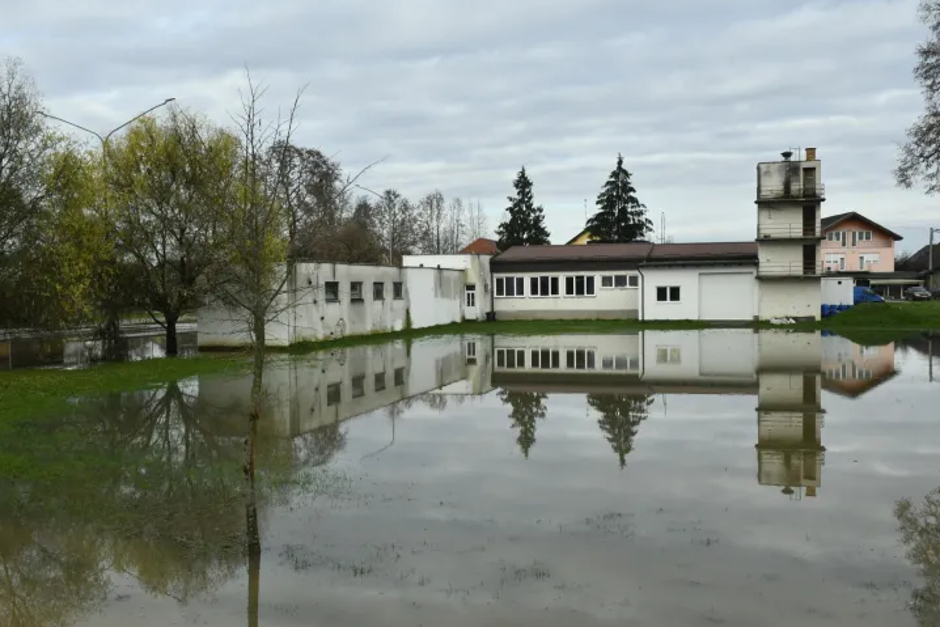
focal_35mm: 36
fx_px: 940
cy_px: 320
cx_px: 449
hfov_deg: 53.1
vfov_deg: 36.9
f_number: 14
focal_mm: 23
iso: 640
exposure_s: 1/500
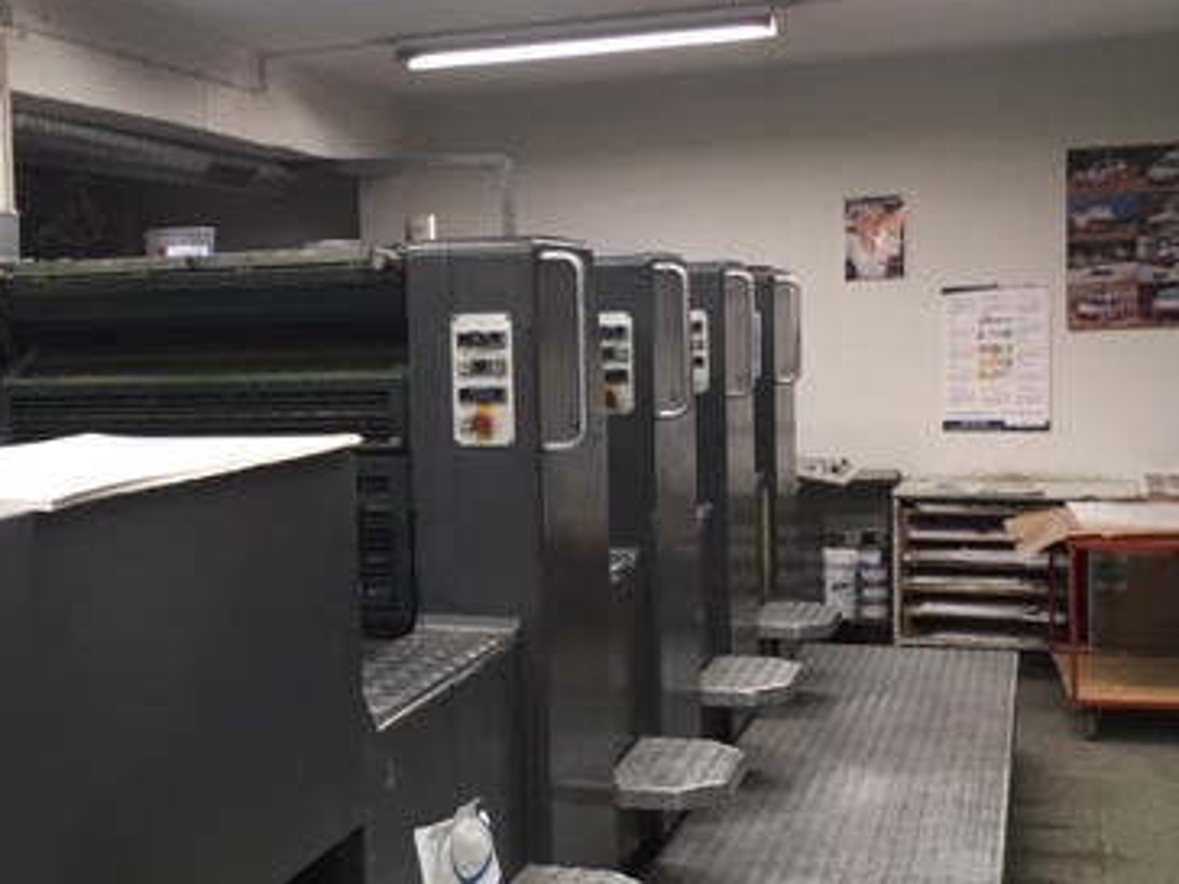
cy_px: 447
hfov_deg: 36.8
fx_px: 1737
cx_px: 324
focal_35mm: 51
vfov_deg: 28.6
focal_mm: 4.15
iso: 50
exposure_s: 1/33
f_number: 2.2
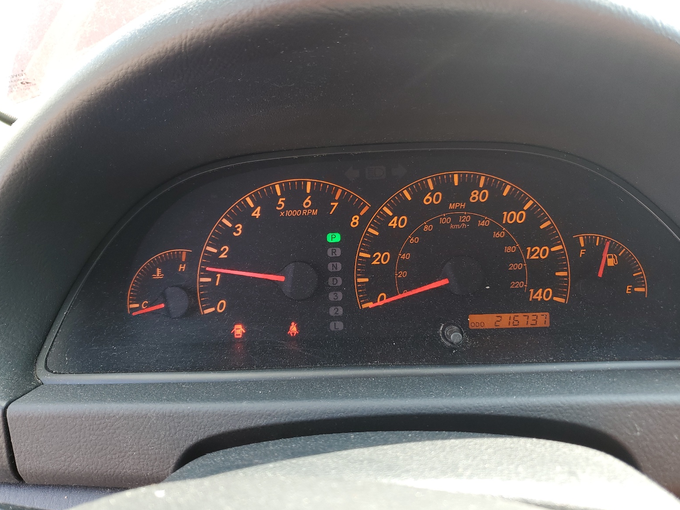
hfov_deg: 65.3
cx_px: 348
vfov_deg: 51.4
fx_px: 530
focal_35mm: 27
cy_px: 262
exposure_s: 1/139
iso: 50
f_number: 1.5
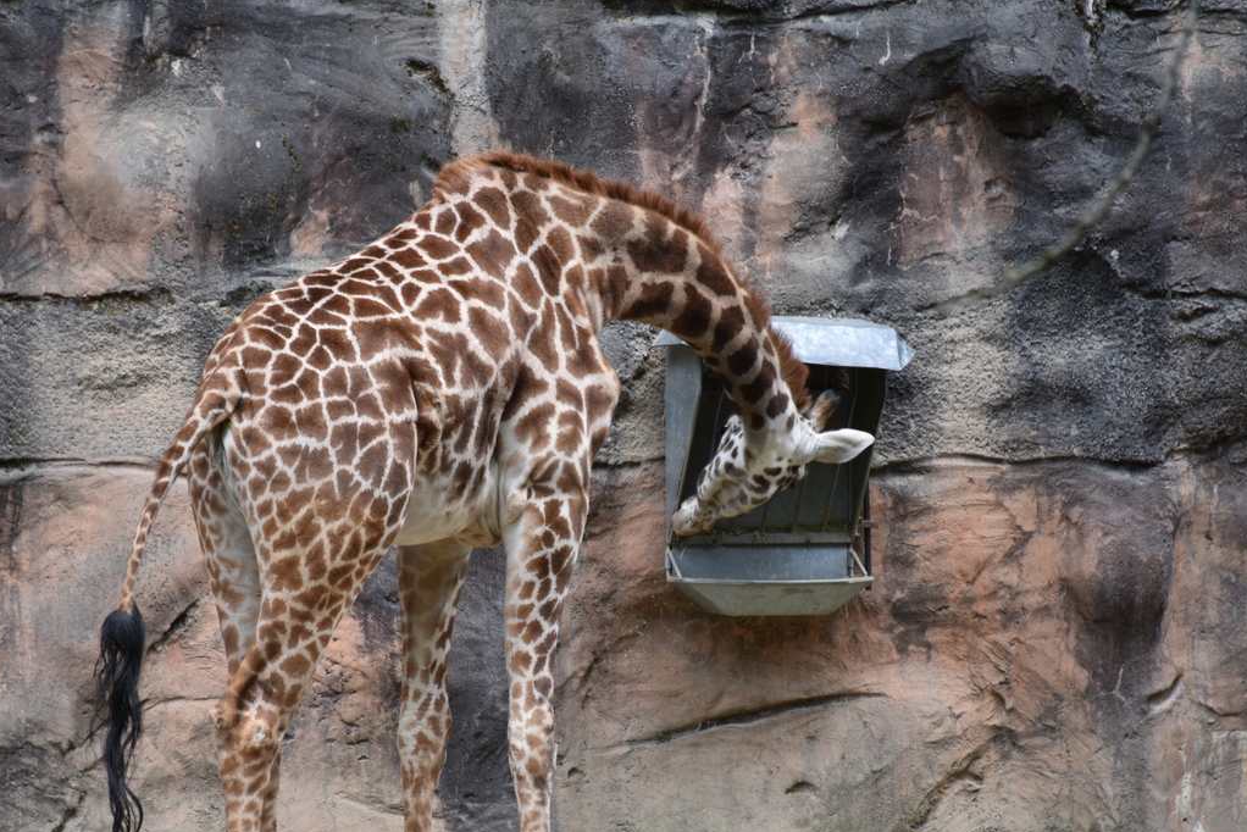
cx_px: 478
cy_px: 499
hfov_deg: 6.6
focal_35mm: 313
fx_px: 10844
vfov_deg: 4.4
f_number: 5.6
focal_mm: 250
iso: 500
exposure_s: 1/500
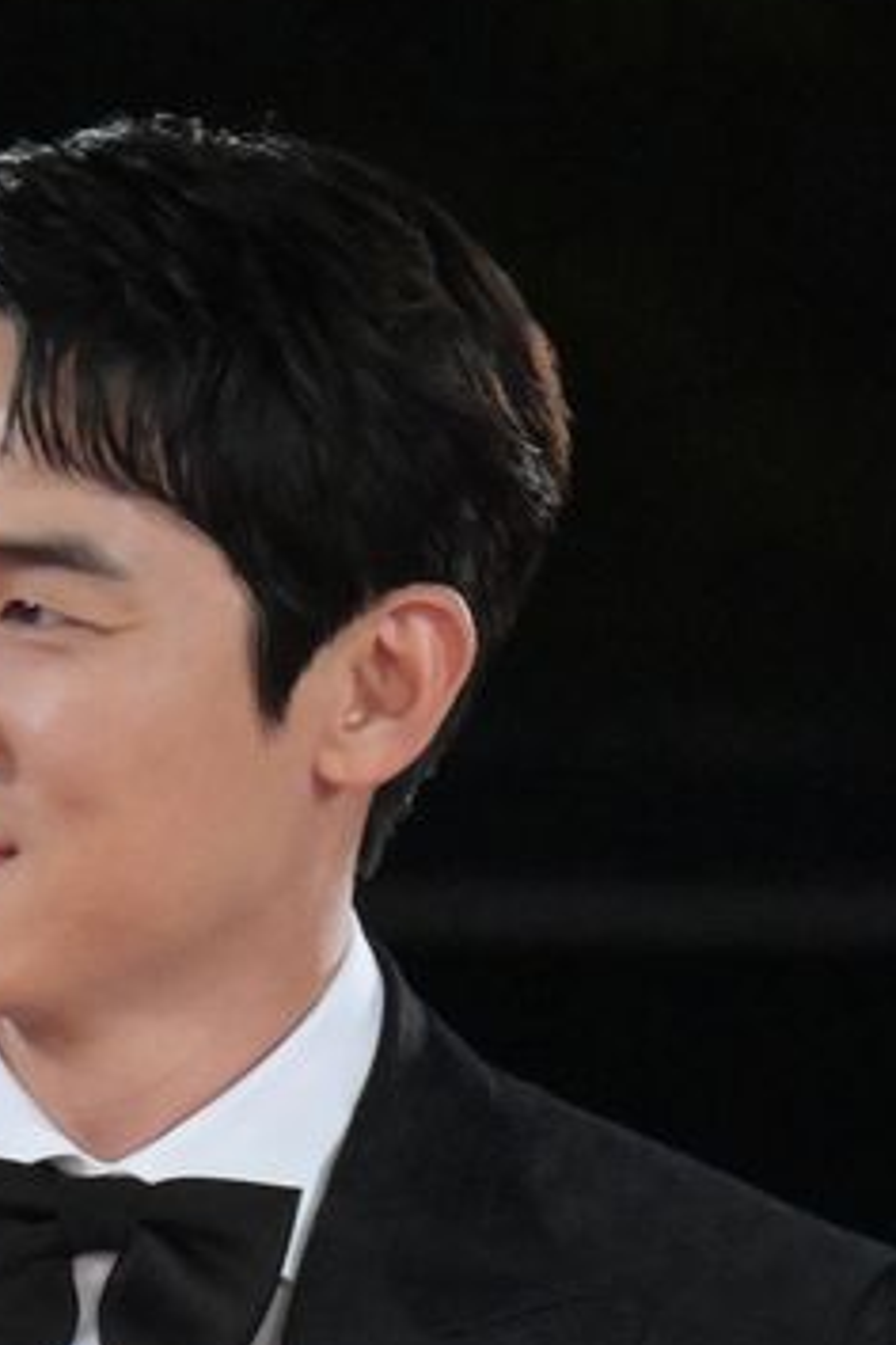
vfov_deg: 1.0
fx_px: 75967
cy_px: 3241
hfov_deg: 0.7
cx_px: -877
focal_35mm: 2035
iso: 6400
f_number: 4.5
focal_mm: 400
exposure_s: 1/400
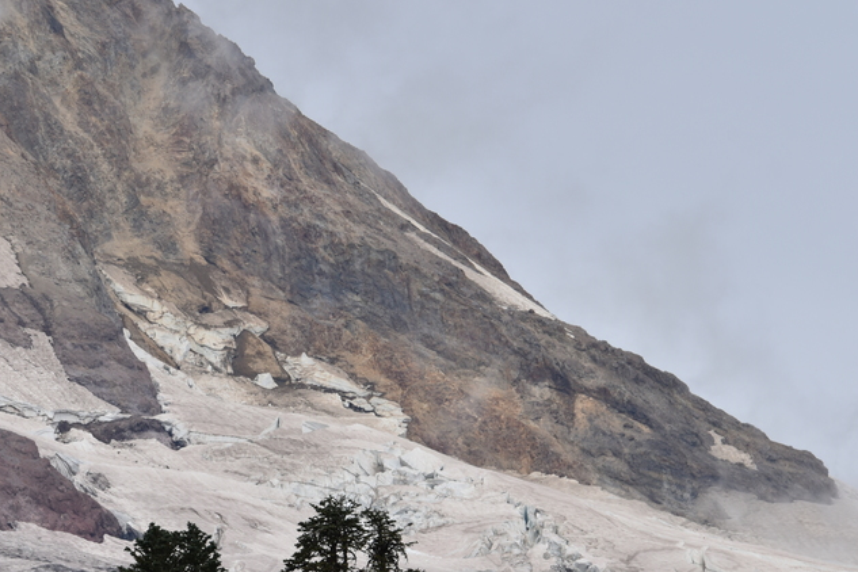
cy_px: 313
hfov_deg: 5.7
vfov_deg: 3.8
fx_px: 8675
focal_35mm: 364
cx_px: 137
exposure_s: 1/400
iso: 100
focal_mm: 180
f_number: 9
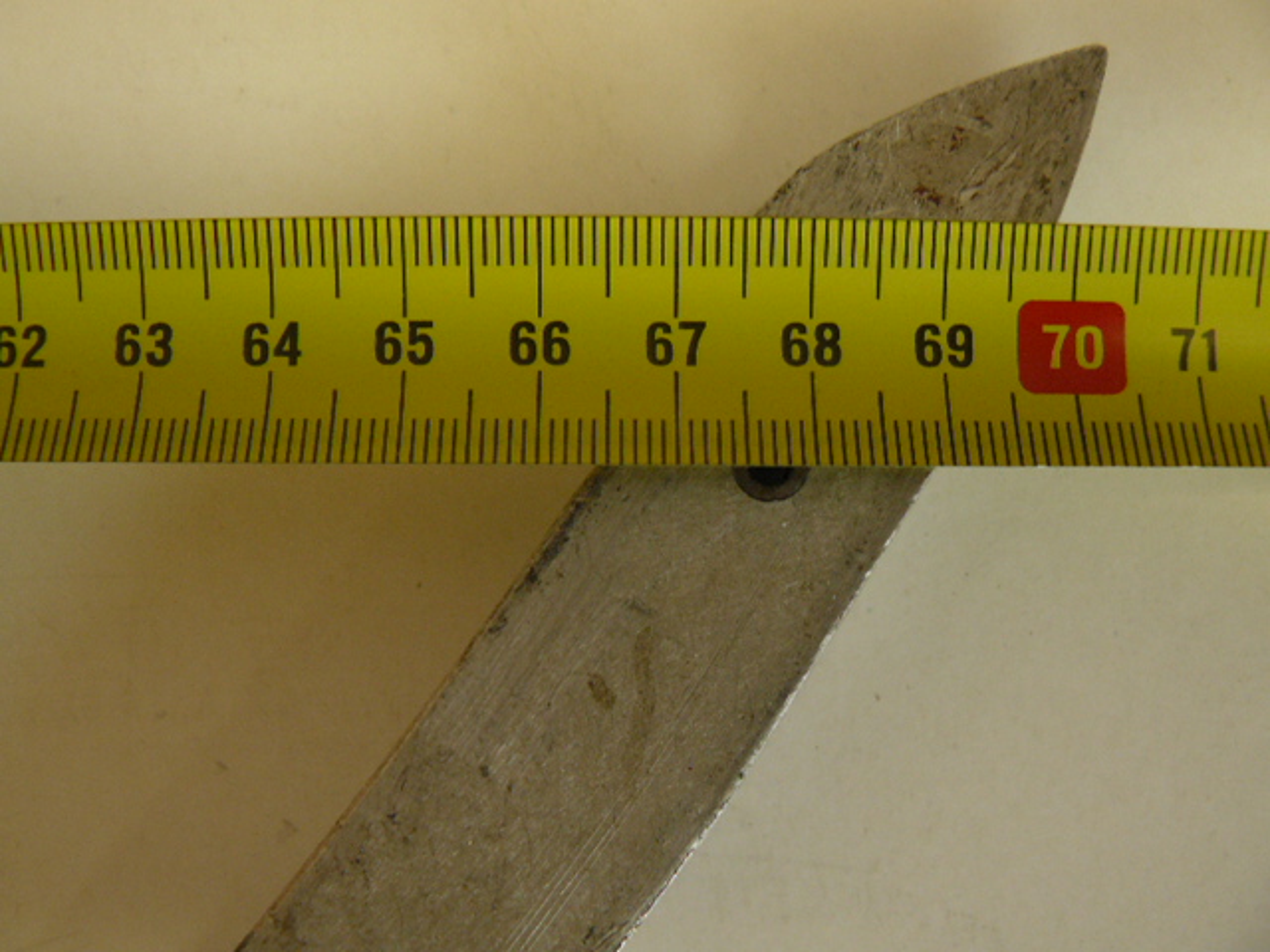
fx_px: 1321
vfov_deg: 39.7
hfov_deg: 51.4
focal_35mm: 36
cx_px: 635
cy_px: 476
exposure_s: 1/30
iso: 160
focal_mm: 6
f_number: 2.8
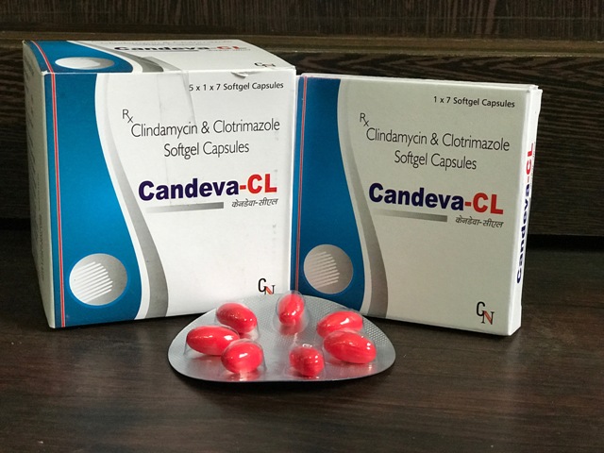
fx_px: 995
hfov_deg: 33.8
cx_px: 302
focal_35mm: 57
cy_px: 226
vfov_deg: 25.7
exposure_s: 1/50
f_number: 2.8
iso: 640
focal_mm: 6.6
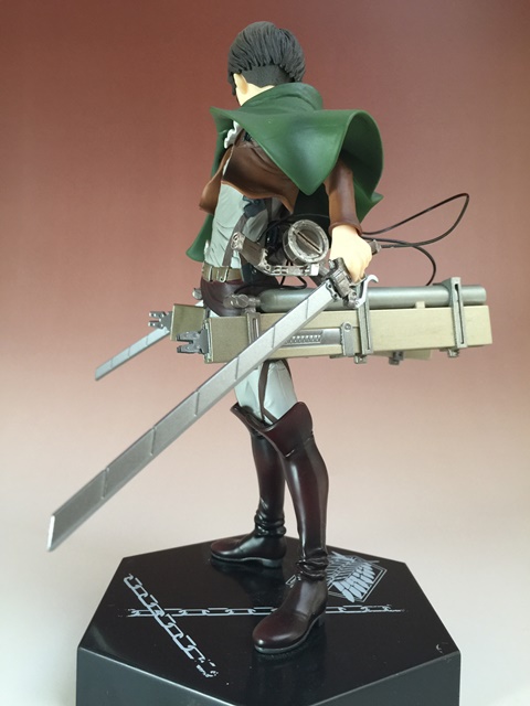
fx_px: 592
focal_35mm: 29
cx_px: 265
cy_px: 353
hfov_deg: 48.2
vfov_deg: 61.7
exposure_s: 1/17
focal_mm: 4.15
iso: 100
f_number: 2.2
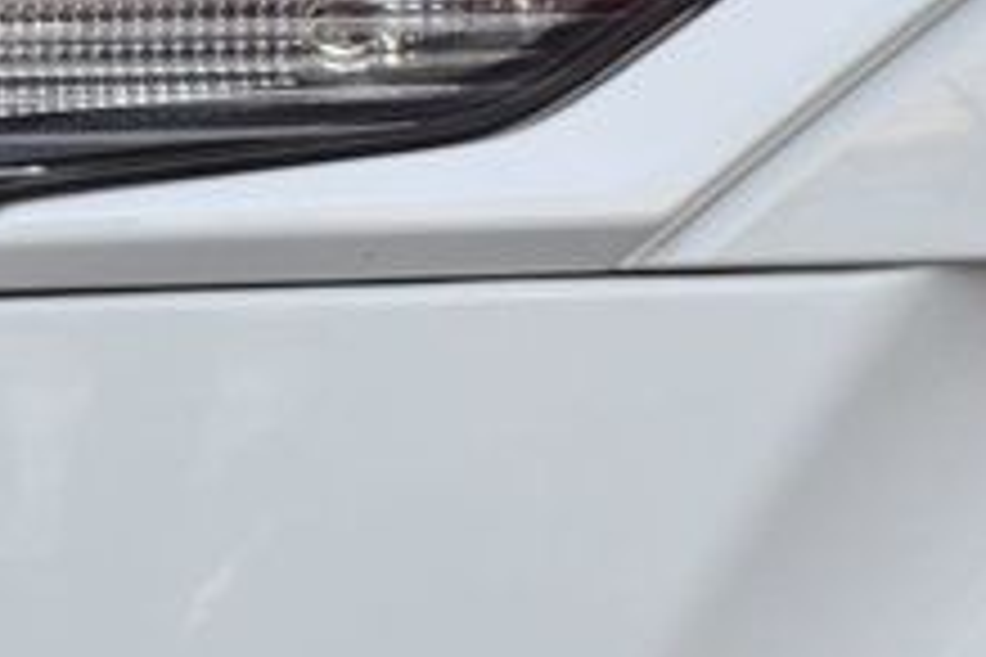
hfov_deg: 4.3
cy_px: -128
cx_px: -257
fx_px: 13200
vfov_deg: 2.8
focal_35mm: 482
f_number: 4.8
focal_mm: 110
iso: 800
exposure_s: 1/160
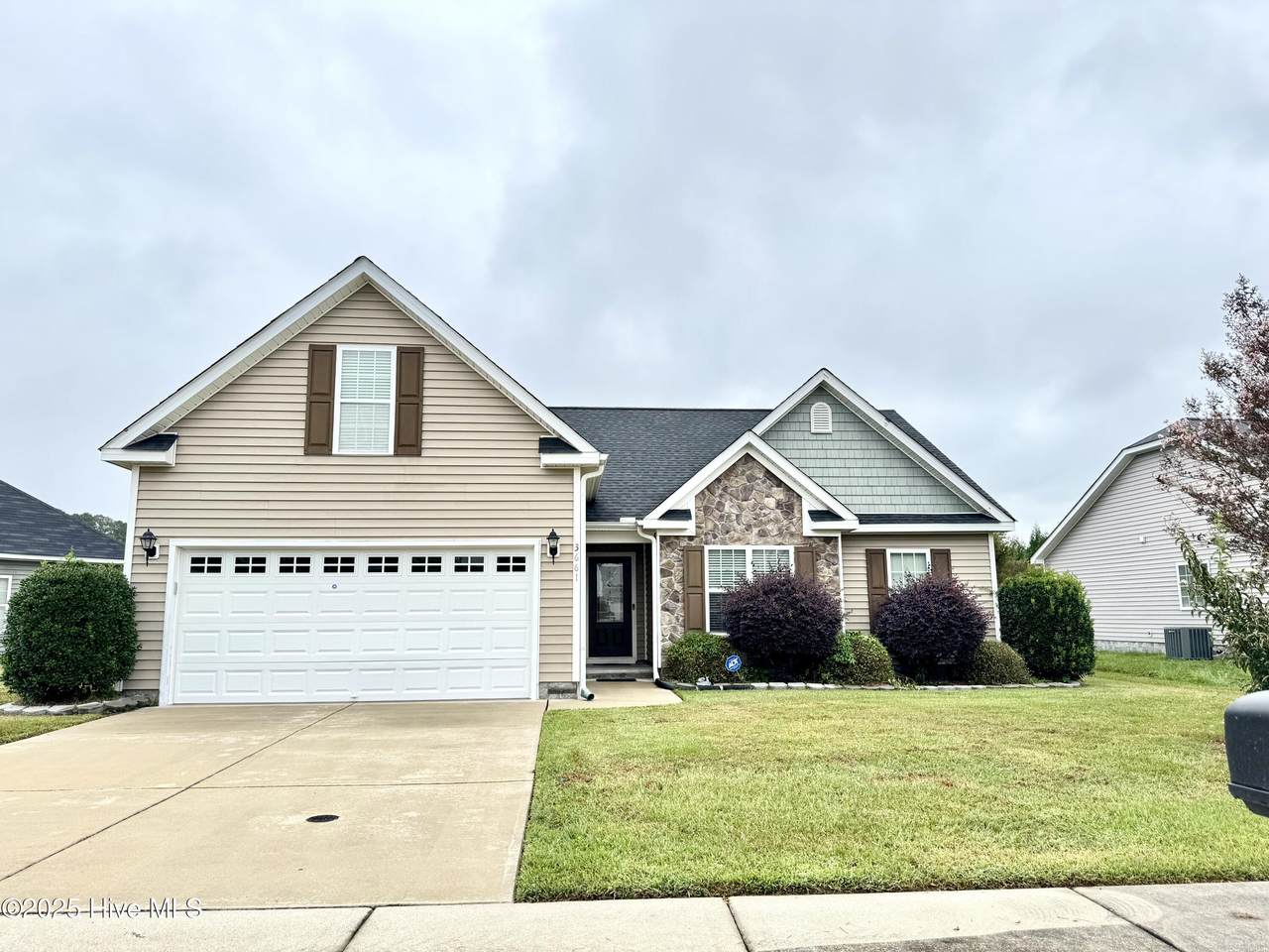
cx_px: 634
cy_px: 476
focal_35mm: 24
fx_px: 880
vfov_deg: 56.8
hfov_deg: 71.6
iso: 80
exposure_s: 1/615
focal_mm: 6.76
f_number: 1.78
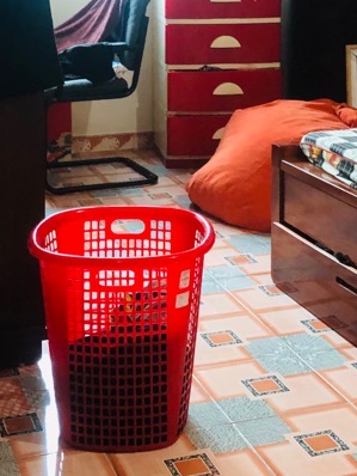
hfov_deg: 20.5
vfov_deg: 26.3
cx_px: 202
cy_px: 62
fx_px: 989
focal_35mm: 72
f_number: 1.8
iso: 100
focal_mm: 3.99
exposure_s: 1/13
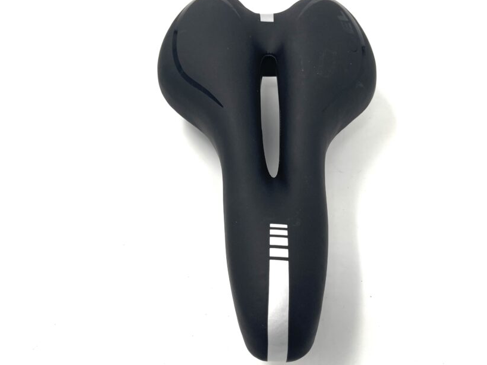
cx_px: 259
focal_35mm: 34
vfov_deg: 41.7
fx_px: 478
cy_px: 155
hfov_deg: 53.9
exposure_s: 1/445
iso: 32
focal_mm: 5.1
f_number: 1.6
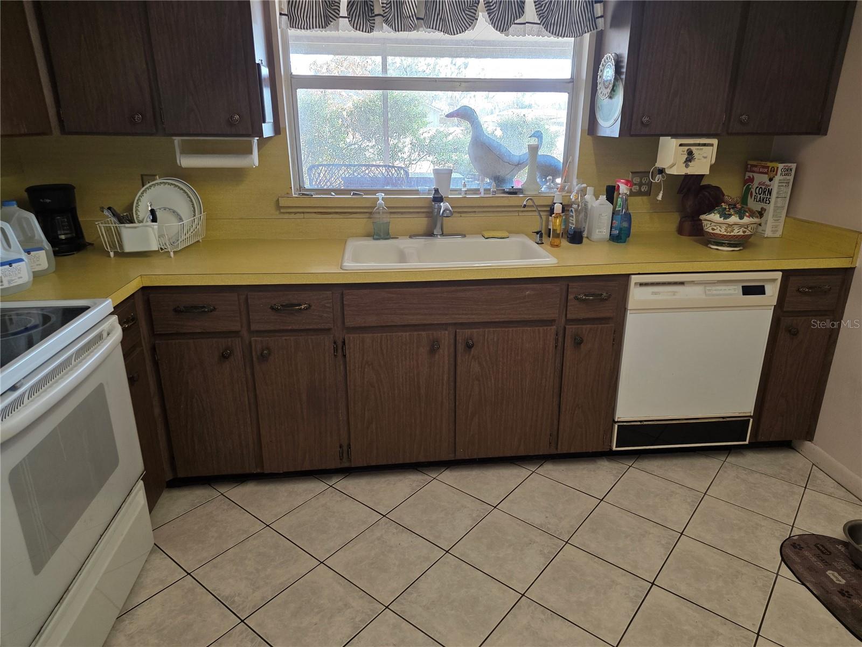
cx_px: 431
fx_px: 573
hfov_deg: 73.9
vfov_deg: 58.9
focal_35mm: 23
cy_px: 324
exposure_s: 1/120
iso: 200
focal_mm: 6.25
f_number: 1.7
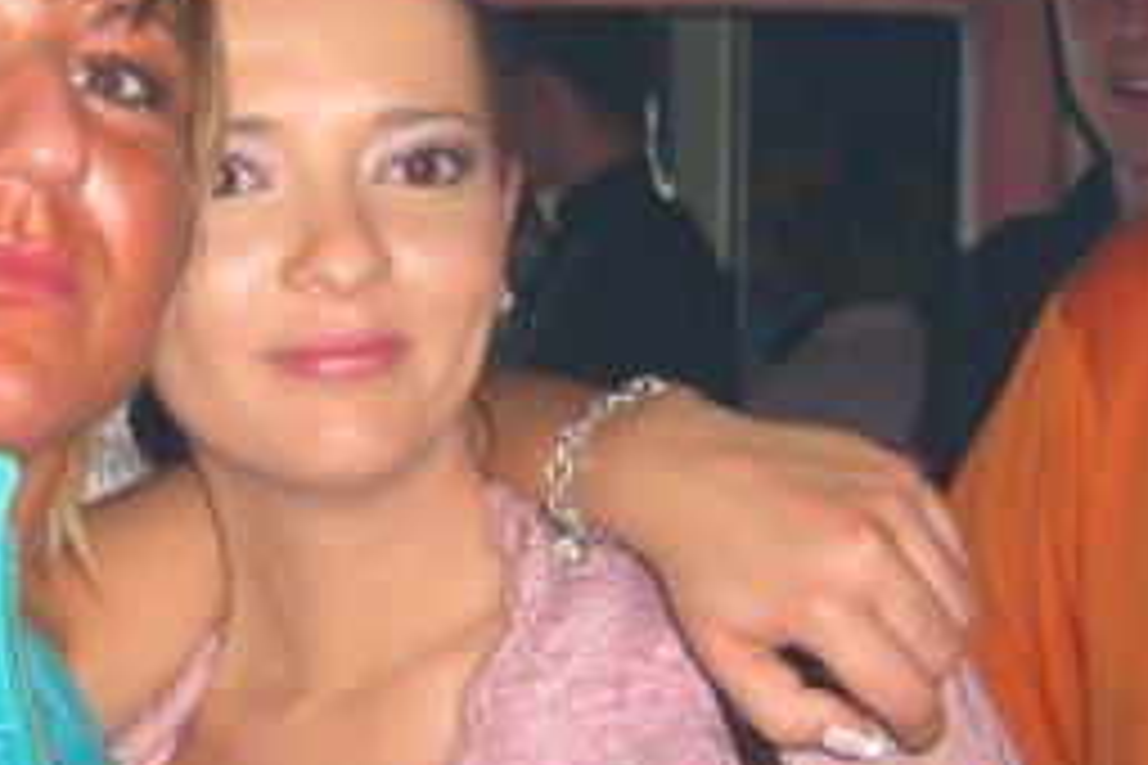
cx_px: 374
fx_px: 2965
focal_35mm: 93
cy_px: 513
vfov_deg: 14.7
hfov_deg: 21.8
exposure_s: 1/60
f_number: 2.8
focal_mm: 7.9
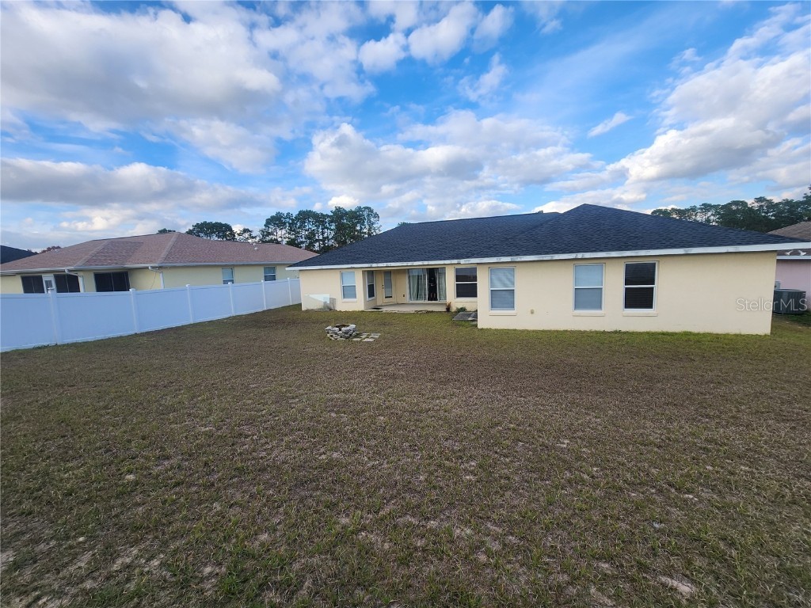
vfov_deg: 89.9
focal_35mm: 13
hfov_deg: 106.2
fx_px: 305
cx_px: 406
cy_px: 304
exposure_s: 1/834
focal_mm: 2.2
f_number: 2.2
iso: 50
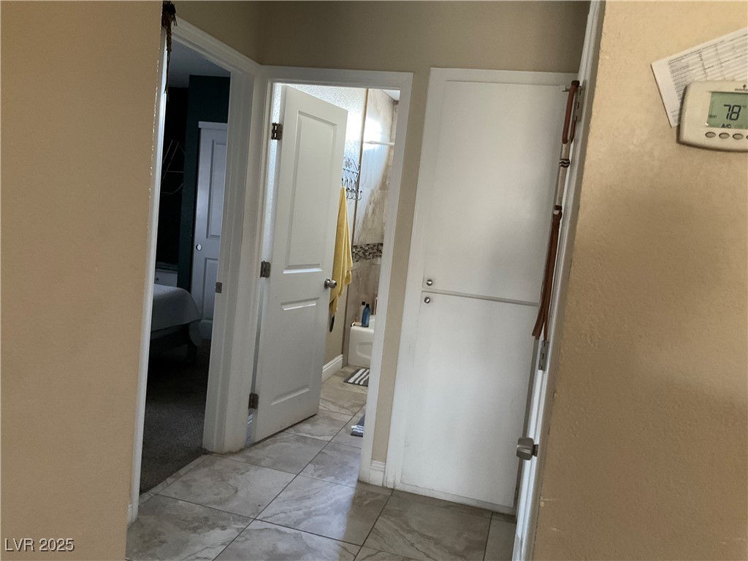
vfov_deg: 48.2
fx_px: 627
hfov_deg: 61.7
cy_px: 280
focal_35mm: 29
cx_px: 374
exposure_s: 1/30
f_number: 1.8
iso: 320
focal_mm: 3
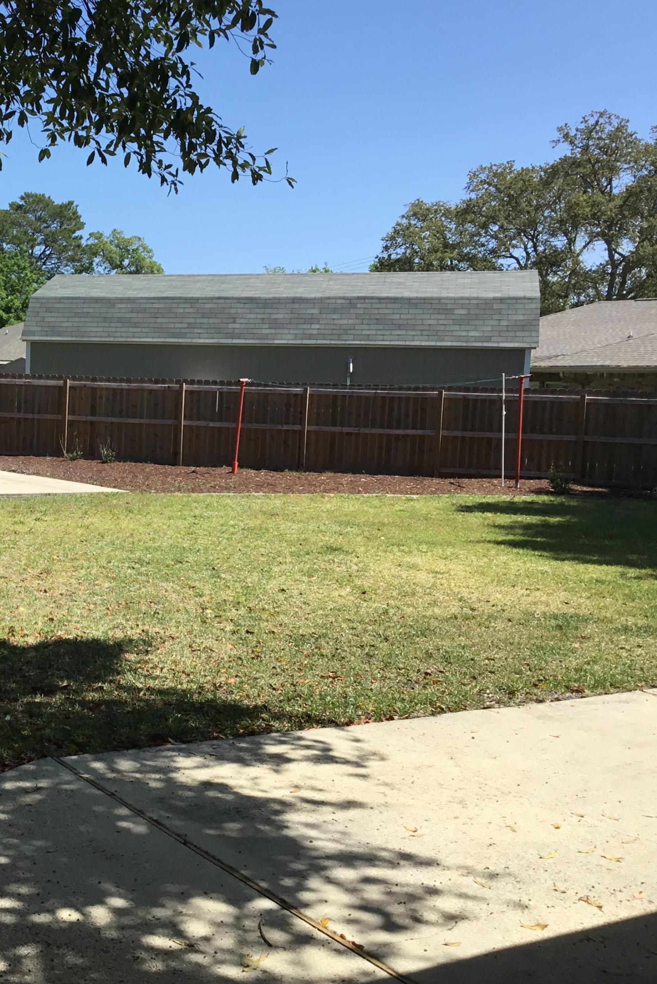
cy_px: 491
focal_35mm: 44
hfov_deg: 28.8
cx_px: 21
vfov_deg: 44.5
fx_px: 1204
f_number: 2.4
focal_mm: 3.3
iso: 25
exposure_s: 1/1235
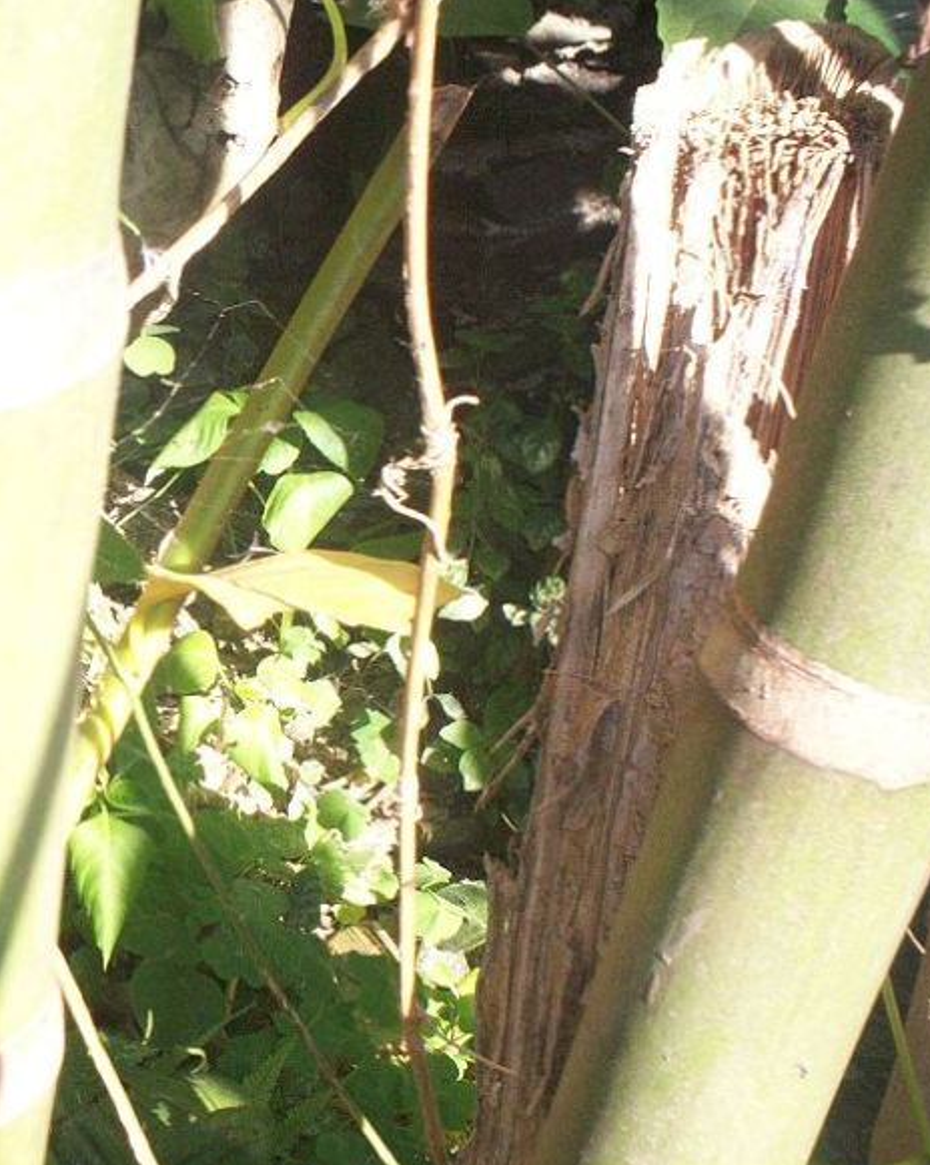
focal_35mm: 69
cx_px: -112
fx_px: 2376
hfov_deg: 21.0
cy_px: 597
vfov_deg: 27.5
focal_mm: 6
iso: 140
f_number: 4.5
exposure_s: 1/63.7
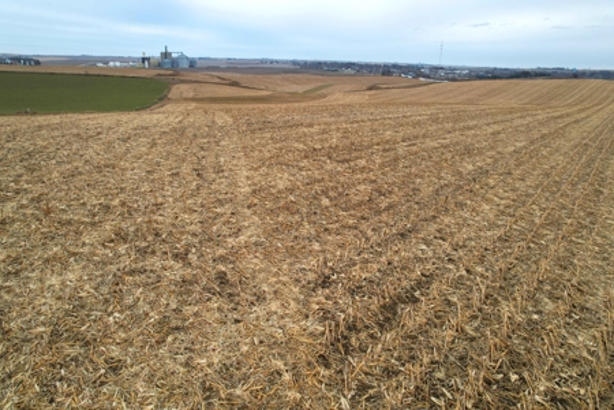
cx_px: 307
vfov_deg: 57.2
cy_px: 205
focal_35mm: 22
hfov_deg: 78.6
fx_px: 375
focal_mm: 8.38
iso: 100
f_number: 2.8
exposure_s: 1/640
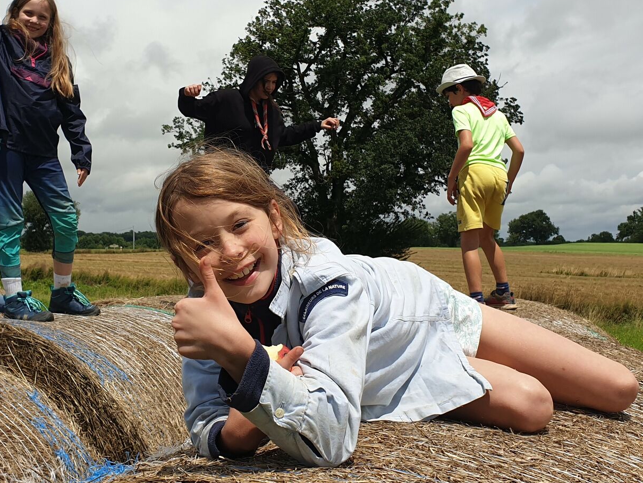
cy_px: 171
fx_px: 817
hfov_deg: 42.2
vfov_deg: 32.7
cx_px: 201
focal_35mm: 44
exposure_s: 1/2778
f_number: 2.4
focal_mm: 4.3
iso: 50
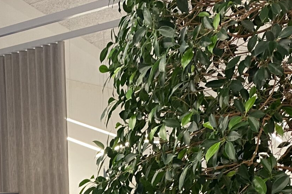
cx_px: 63
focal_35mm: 83
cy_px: 264
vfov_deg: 15.5
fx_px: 673
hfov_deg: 24.1
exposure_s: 1/60
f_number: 1.8
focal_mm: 4.25
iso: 320
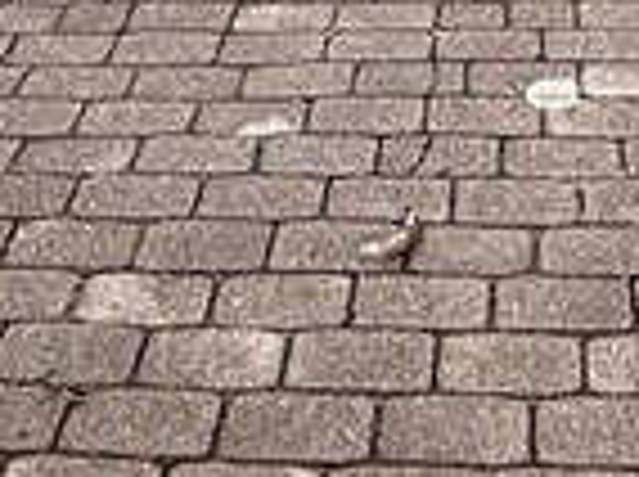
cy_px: -958
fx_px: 1861
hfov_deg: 19.4
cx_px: 464
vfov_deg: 10.4
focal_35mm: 101
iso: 64
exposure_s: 1/510
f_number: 2.2
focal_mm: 2.22
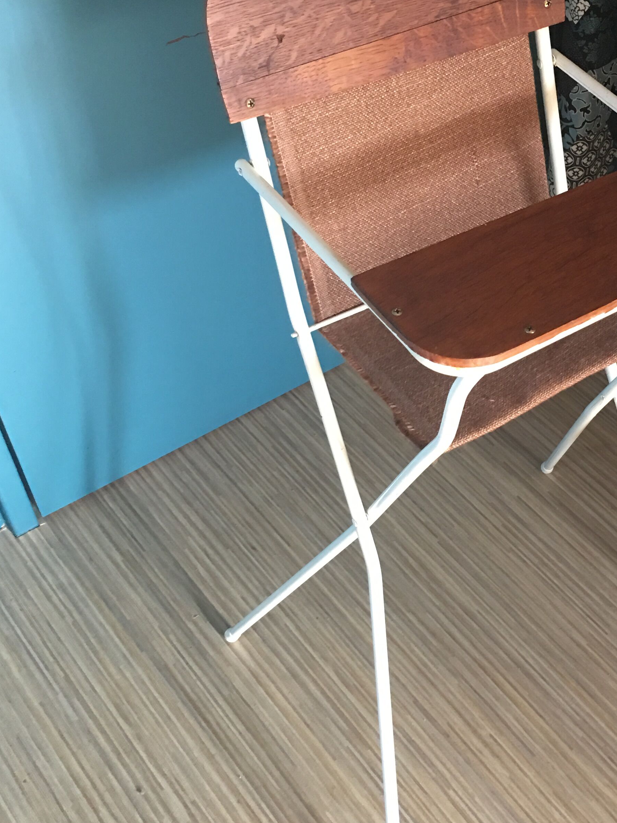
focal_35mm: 49
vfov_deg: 38.9
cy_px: 374
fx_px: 1164
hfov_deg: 28.9
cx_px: 509
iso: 125
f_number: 2.2
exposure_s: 1/17
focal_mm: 4.15
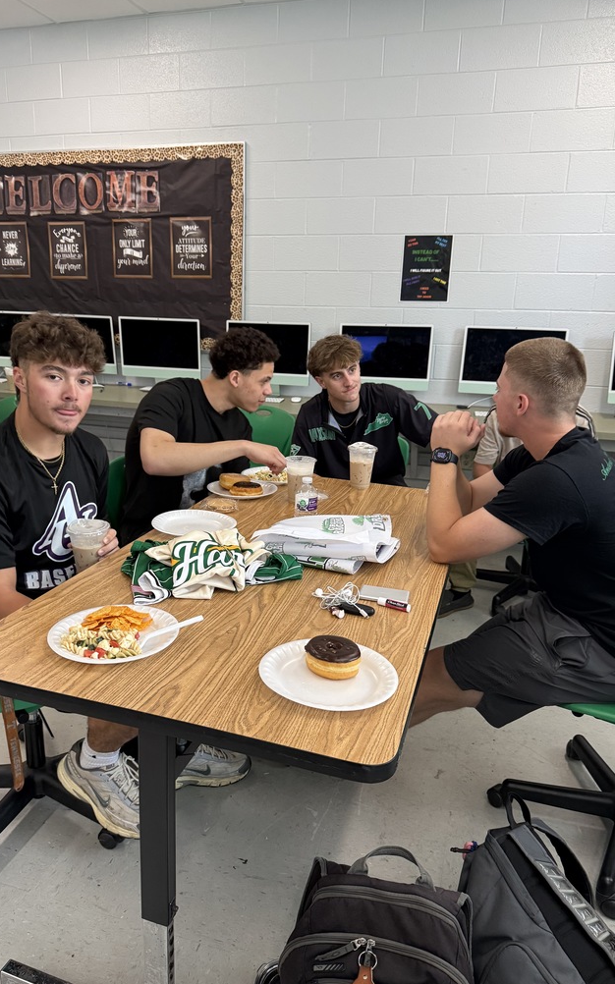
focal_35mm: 26
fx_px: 697
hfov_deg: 47.5
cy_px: 496
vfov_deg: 70.4
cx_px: 269
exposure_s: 1/60
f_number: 1.78
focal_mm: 6.76
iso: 320
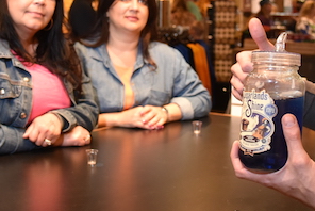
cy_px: 47
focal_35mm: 73
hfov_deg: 27.6
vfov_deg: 18.6
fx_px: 639
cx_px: 130
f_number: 4
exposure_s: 1/80
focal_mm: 24
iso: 2500
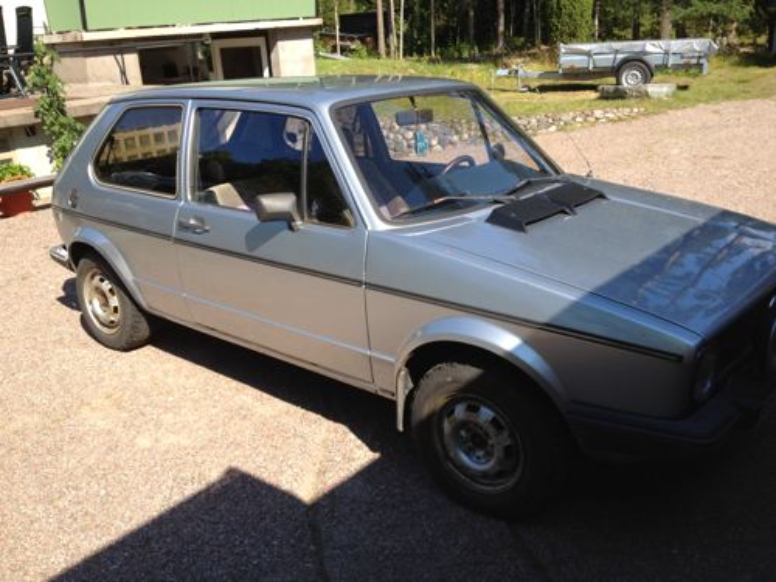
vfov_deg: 40.7
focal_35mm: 35
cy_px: 291
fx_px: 785
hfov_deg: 52.6
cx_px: 388
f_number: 2.4
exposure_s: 1/800
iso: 64
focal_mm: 4.28
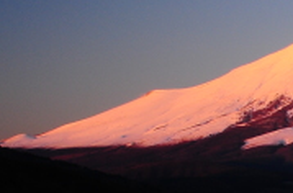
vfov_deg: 11.2
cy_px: 132
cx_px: 504
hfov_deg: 15.0
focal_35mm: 121
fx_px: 981
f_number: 16
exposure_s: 1/5
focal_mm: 18
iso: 200
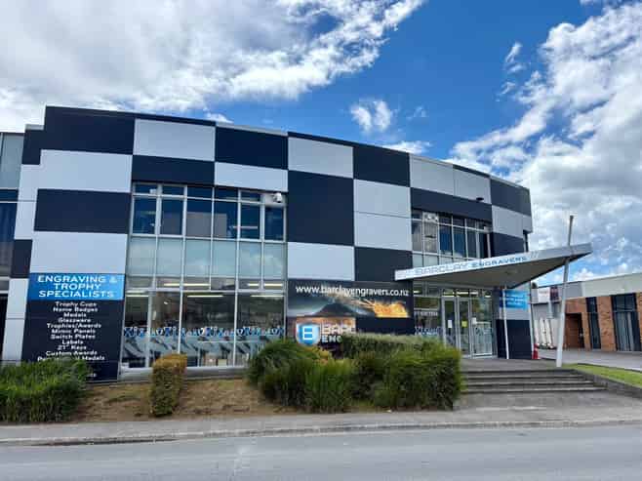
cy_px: 240
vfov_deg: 53.0
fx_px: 482
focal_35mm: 26
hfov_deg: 67.3
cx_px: 321
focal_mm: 5.96
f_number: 1.6
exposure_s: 1/3623
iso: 50
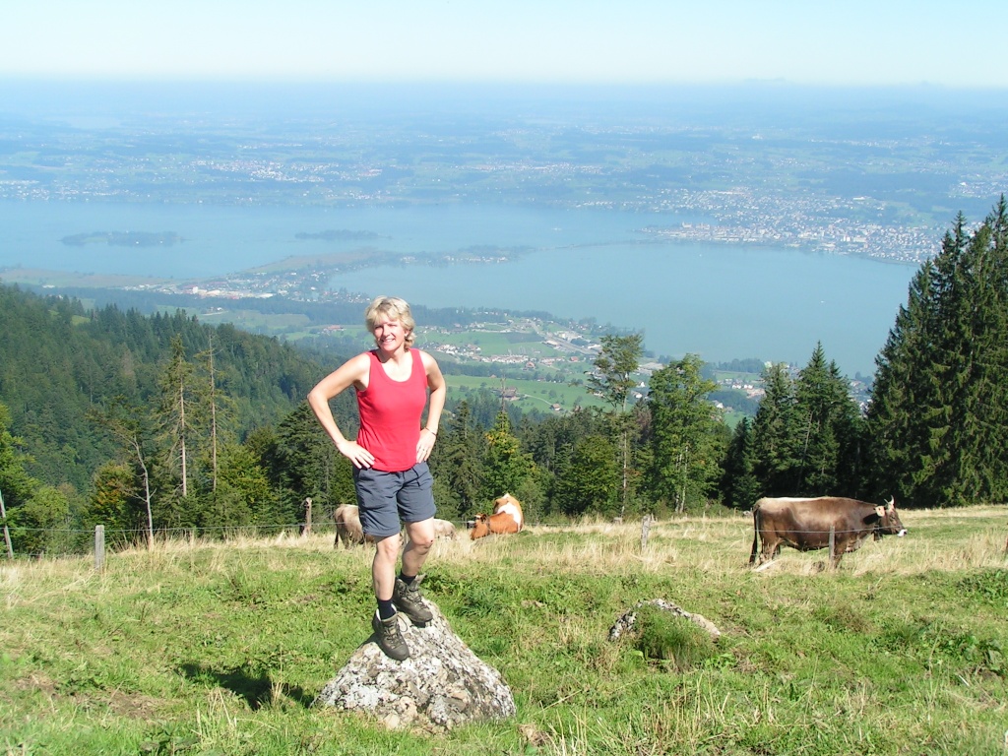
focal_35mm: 45
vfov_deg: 32.2
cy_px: 378
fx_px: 1310
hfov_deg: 42.1
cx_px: 504
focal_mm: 6.9
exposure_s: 1/320
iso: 50
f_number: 5.6
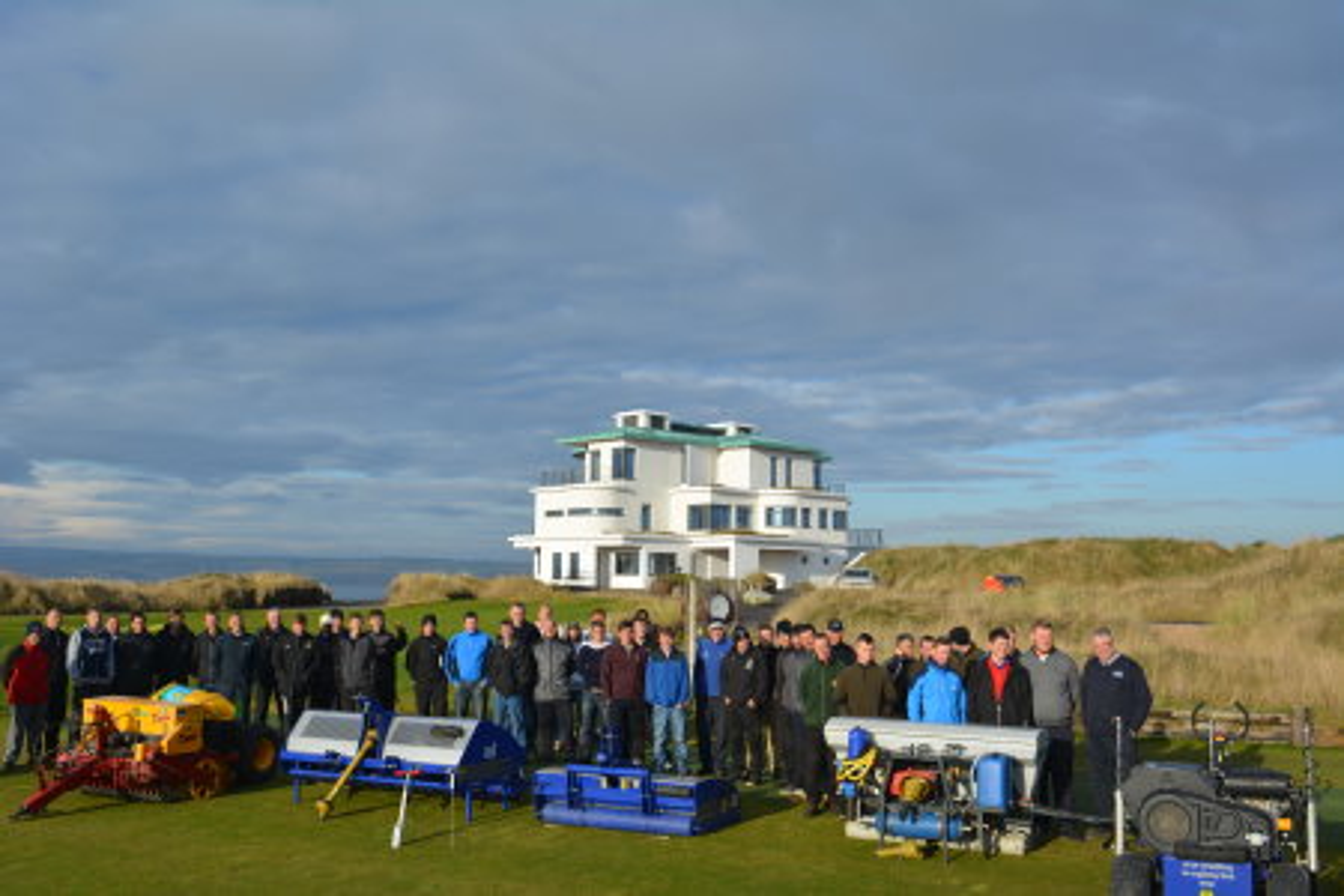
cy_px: 448
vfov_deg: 36.9
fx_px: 1344
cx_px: 672
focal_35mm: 36
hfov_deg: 53.1
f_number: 8
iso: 100
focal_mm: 24
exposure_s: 1/250
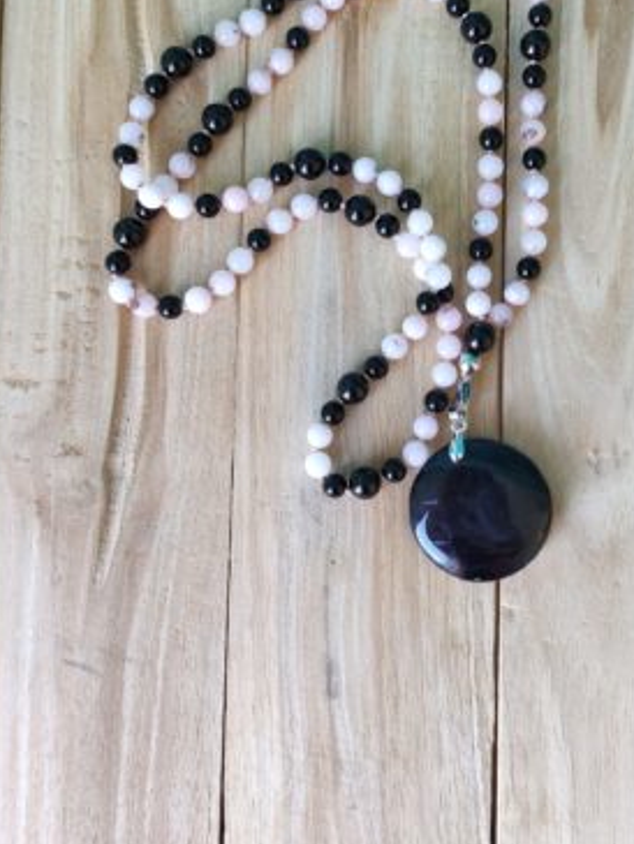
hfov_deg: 37.5
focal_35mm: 38
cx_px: 400
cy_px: 332
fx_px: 927
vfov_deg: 48.6
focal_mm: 4.77
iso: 334
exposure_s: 1/50
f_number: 1.75
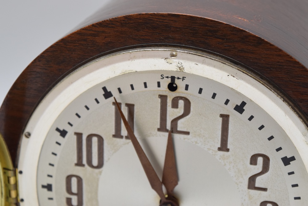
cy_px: 103
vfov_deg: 16.6
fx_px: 706
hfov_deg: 24.6
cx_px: 154
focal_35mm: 82
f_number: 5.6
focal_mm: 55
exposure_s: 1/100
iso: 800
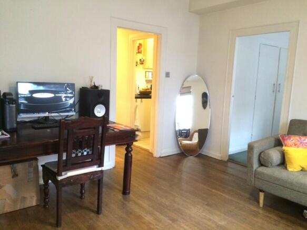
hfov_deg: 61.7
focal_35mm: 29
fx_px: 257
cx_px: 154
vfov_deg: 48.2
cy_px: 115
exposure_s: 1/33
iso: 320
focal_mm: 4.15
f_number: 2.2
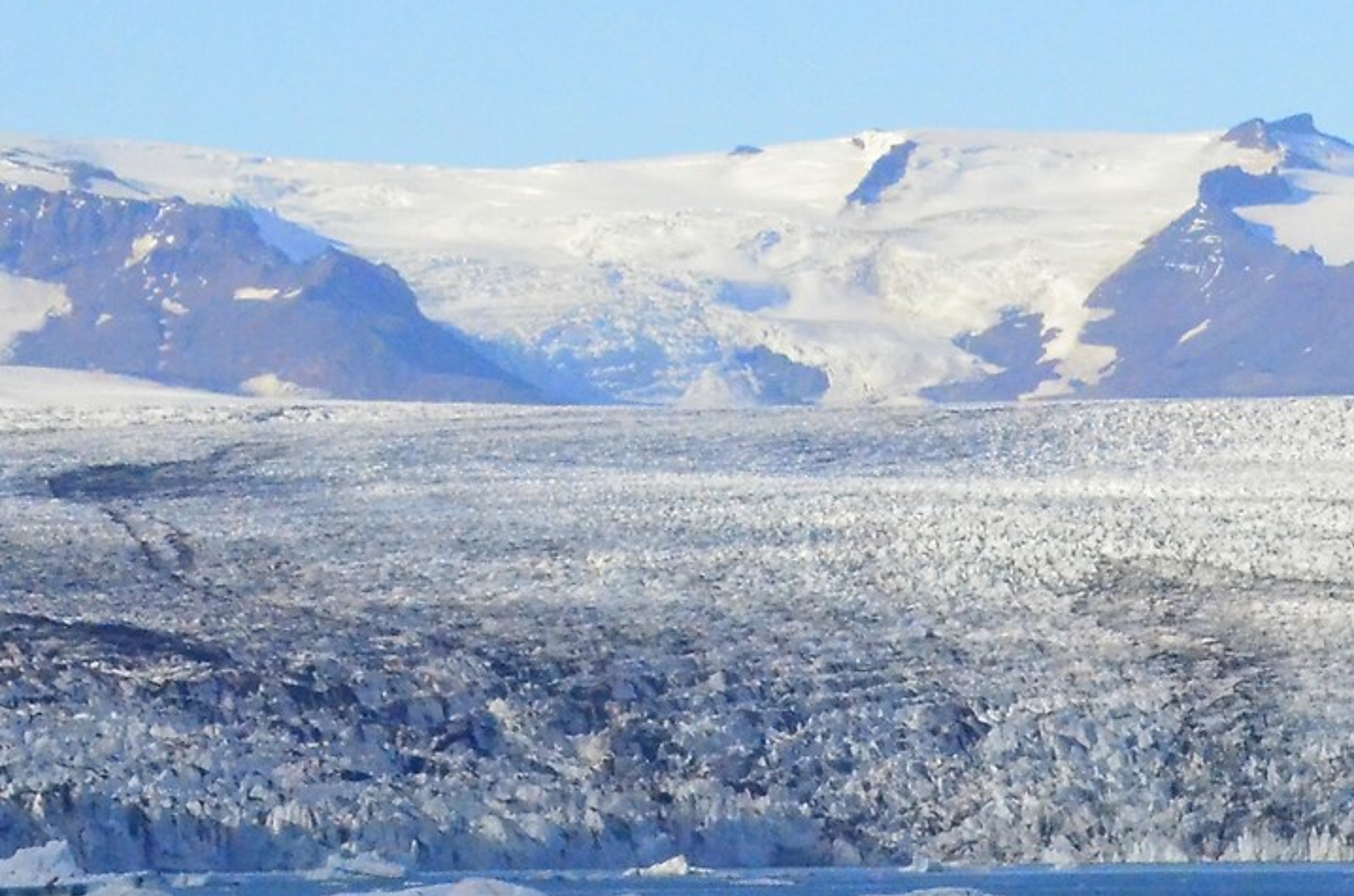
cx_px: 1810
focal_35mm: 361
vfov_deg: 3.8
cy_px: 1342
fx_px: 13545
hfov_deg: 5.7
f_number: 16
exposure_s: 1/3200
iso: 5000
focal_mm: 72
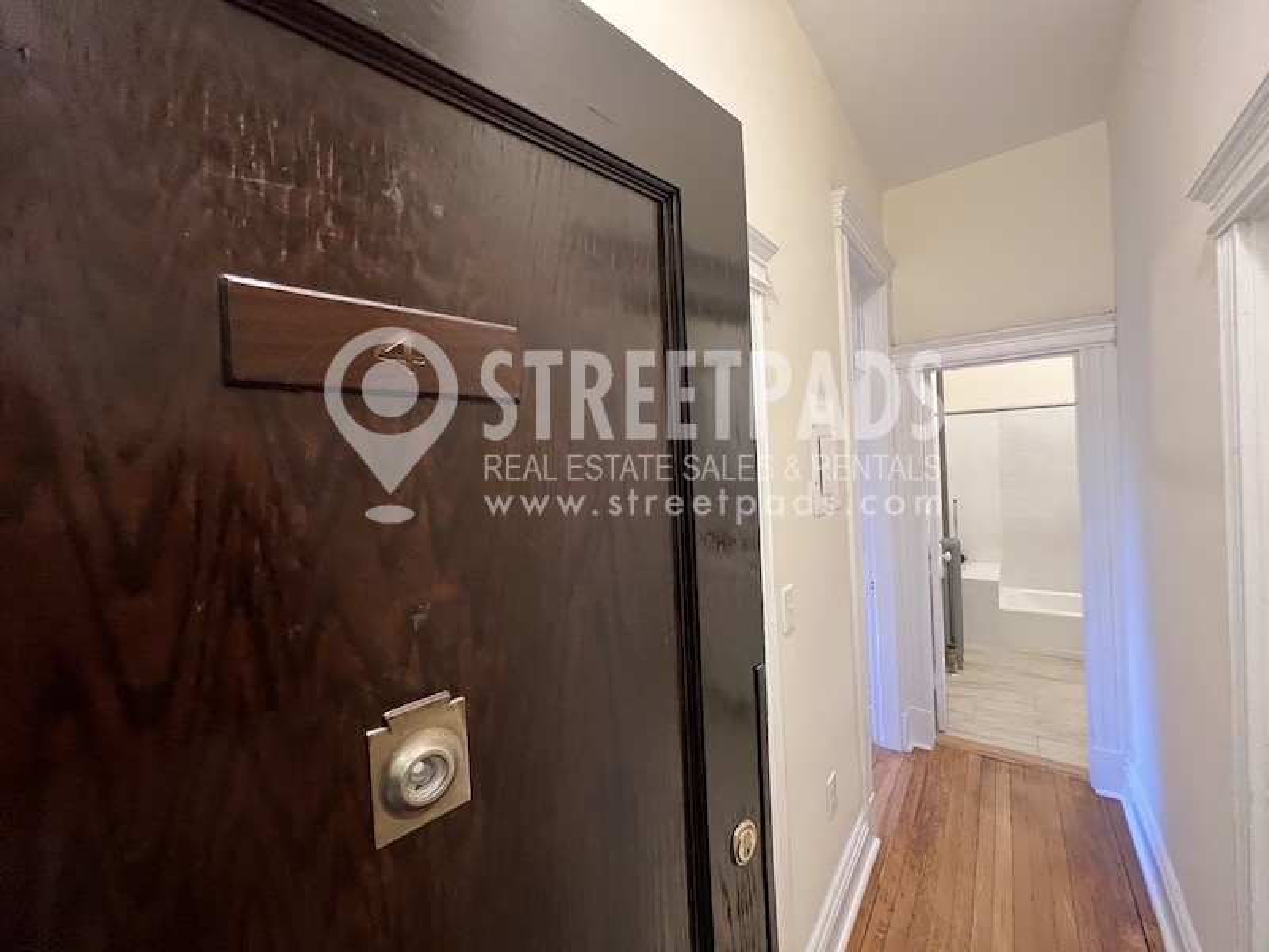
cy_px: 476
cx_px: 634
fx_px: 477
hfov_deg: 106.2
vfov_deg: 89.9
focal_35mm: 13
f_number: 1.8
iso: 500
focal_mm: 1.57
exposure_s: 1/60
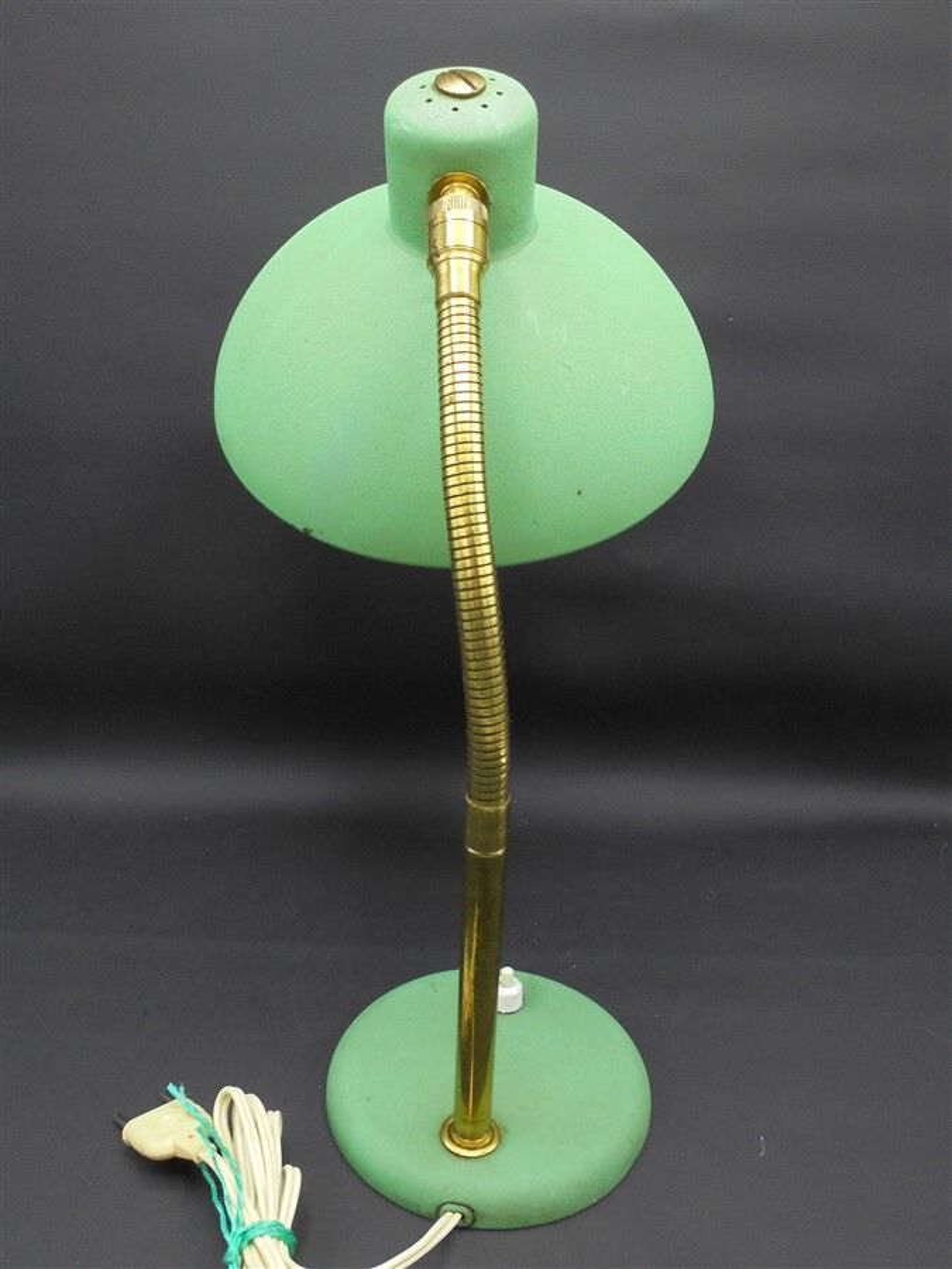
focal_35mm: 34
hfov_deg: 41.8
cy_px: 634
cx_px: 476
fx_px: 1247
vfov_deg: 54.0
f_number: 4
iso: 200
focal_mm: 6.1
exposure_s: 1/30
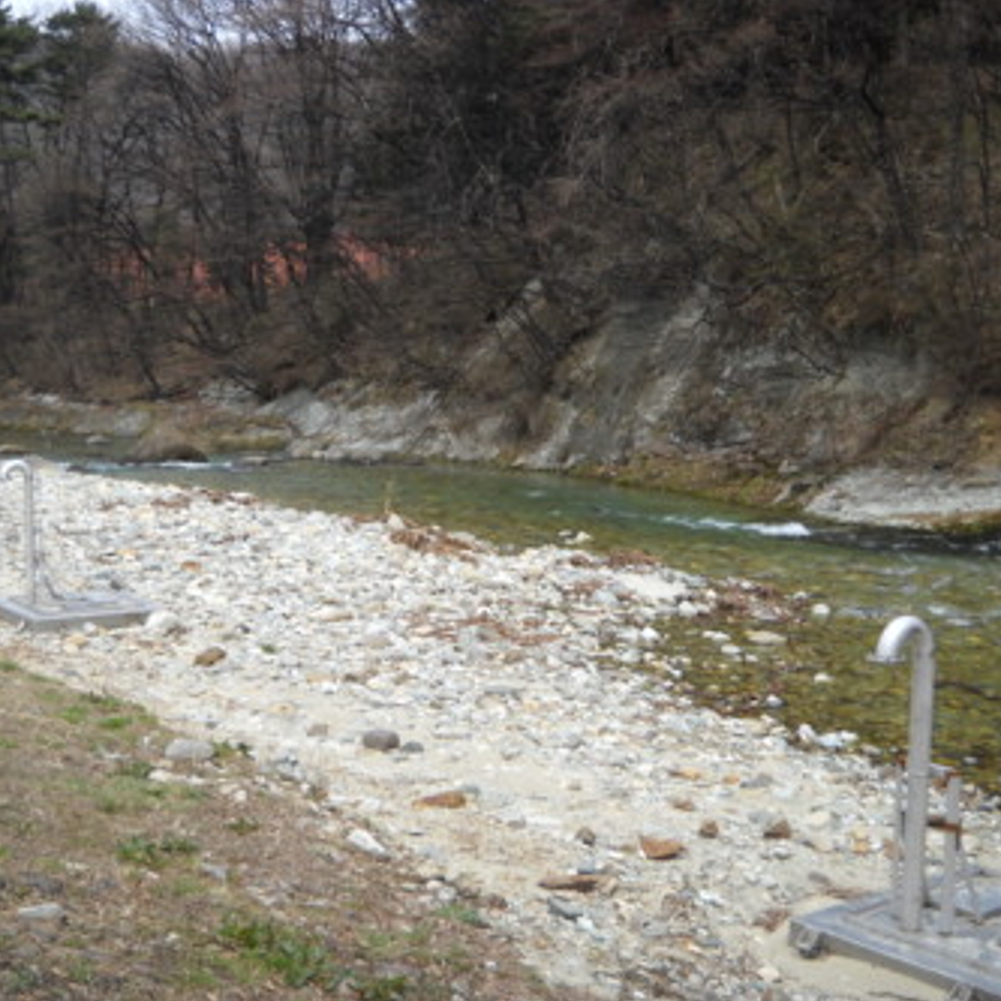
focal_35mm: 49
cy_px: 505
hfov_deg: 34.7
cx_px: 454
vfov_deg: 34.7
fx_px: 1603
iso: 64
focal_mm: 6.72
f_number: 5.5
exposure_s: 1/154
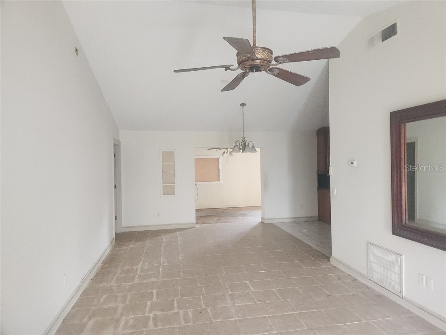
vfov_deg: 58.9
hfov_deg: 73.9
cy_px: 168
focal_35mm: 23
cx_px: 223
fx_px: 296
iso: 800
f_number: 1.8
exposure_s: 1/60
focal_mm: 5.4
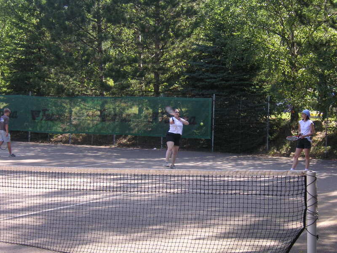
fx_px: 681
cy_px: 126
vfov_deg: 21.0
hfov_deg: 27.8
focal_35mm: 70
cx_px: 168
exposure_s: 1/90
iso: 50
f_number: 4.2
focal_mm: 11.7
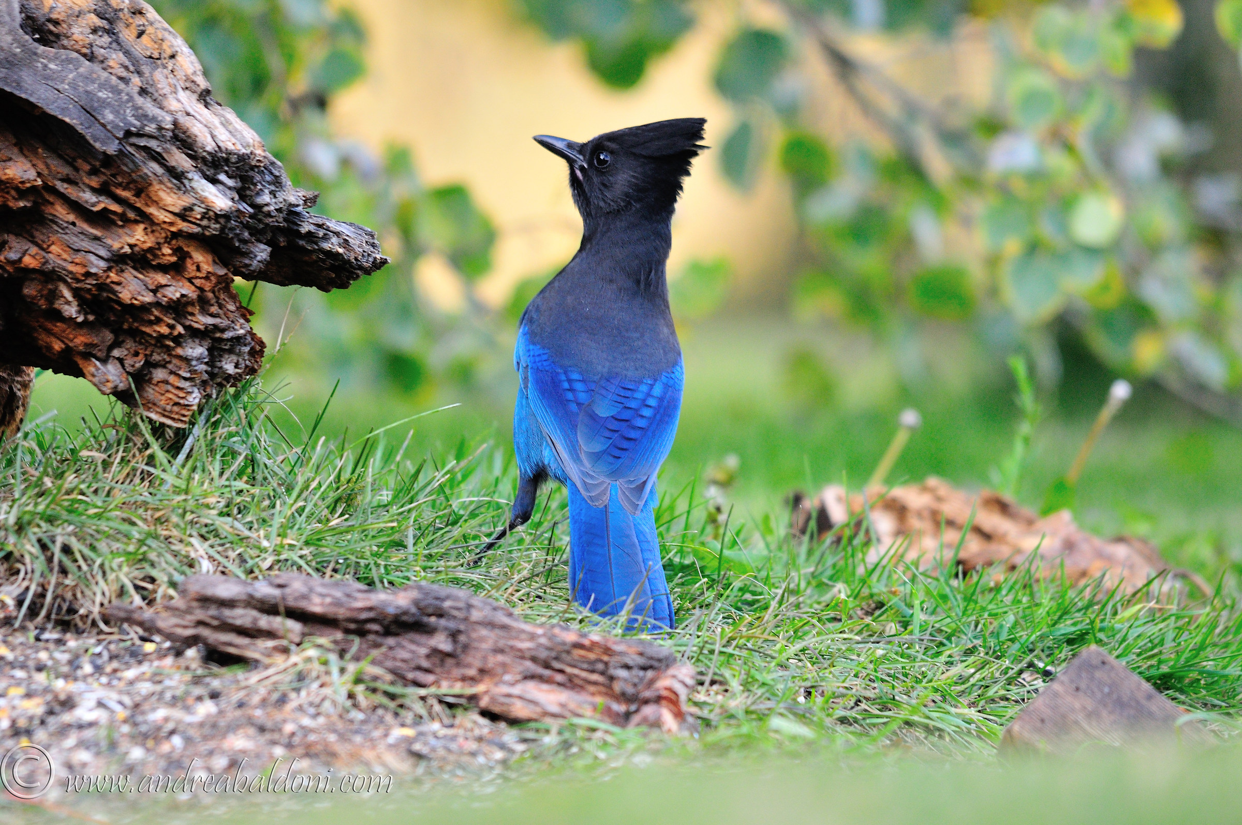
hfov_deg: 2.8
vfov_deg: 1.8
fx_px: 25843
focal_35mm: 750
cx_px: 621
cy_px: 412
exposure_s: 1/200
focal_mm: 500
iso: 640
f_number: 6.3
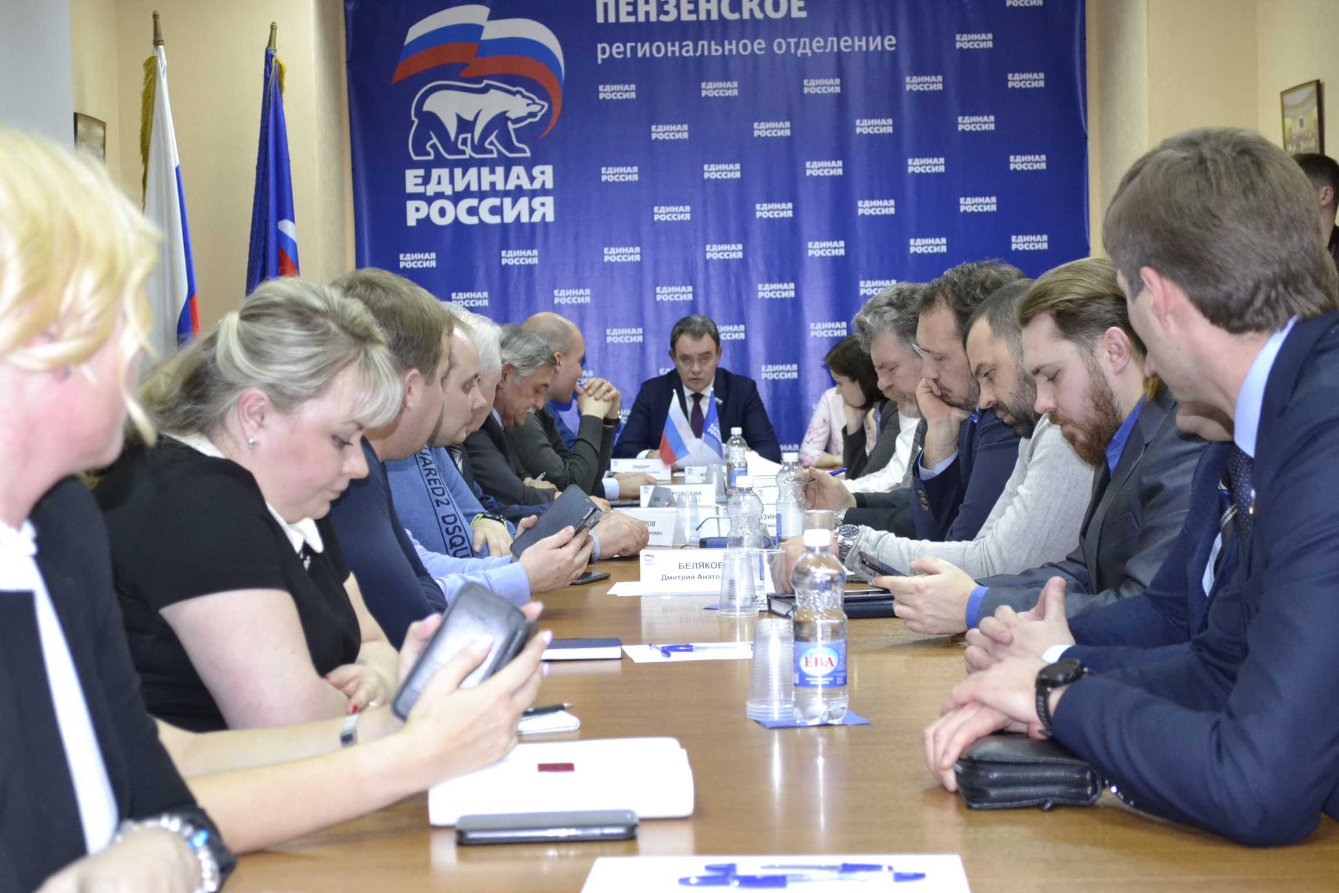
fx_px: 2343
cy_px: 446
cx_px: 670
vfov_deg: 21.6
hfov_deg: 31.9
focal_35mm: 63
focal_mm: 42
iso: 2500
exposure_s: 1/60
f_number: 5.3
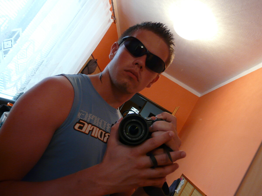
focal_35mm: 28
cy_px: 98
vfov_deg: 49.7
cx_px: 131
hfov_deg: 63.4
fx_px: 212
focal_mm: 4.6
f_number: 2.8
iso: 200
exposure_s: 1/13
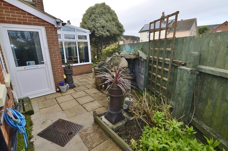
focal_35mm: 16
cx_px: 114
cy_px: 76
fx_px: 104
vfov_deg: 71.8
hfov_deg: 95.1
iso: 100
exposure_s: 1/125
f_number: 5.6
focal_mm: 11
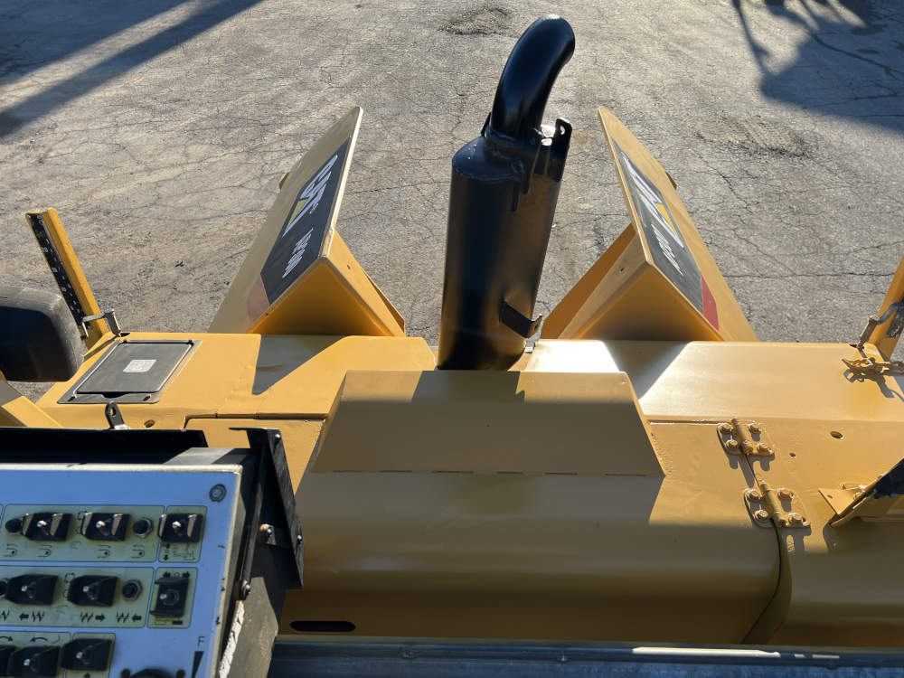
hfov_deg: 67.3
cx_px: 452
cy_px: 339
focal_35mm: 26
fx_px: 679
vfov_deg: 53.1
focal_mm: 5.7
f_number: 1.5
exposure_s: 1/1553
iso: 50
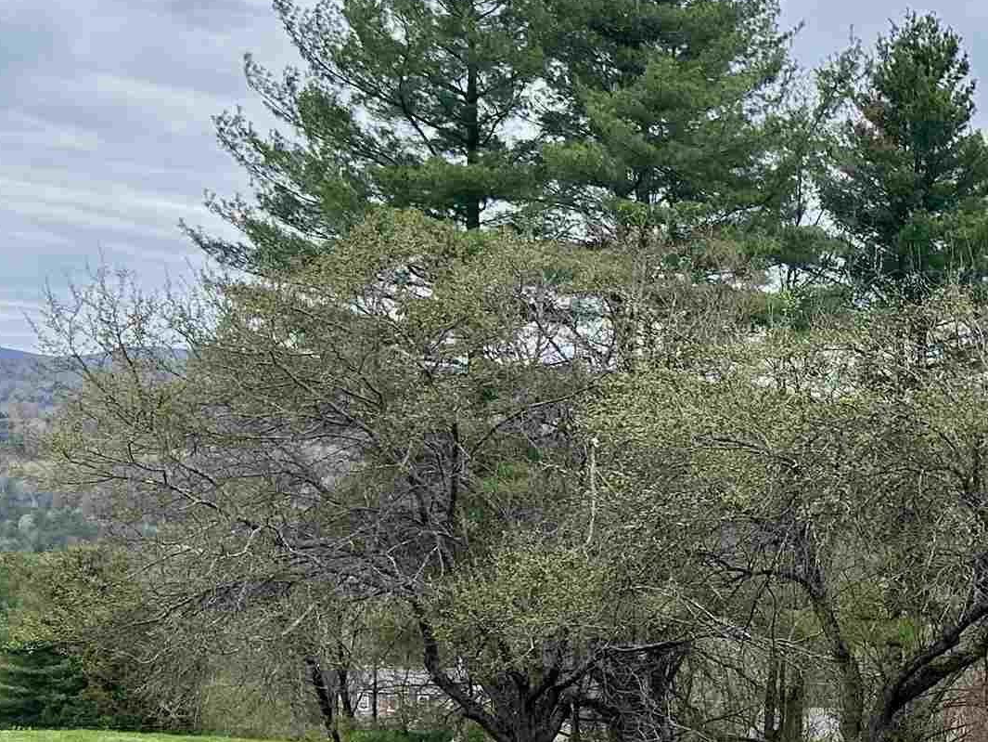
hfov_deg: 23.0
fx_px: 2141
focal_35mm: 75
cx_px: 1300
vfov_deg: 19.5
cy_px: 581
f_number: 1.5
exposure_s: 1/2045
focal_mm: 5.7
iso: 50
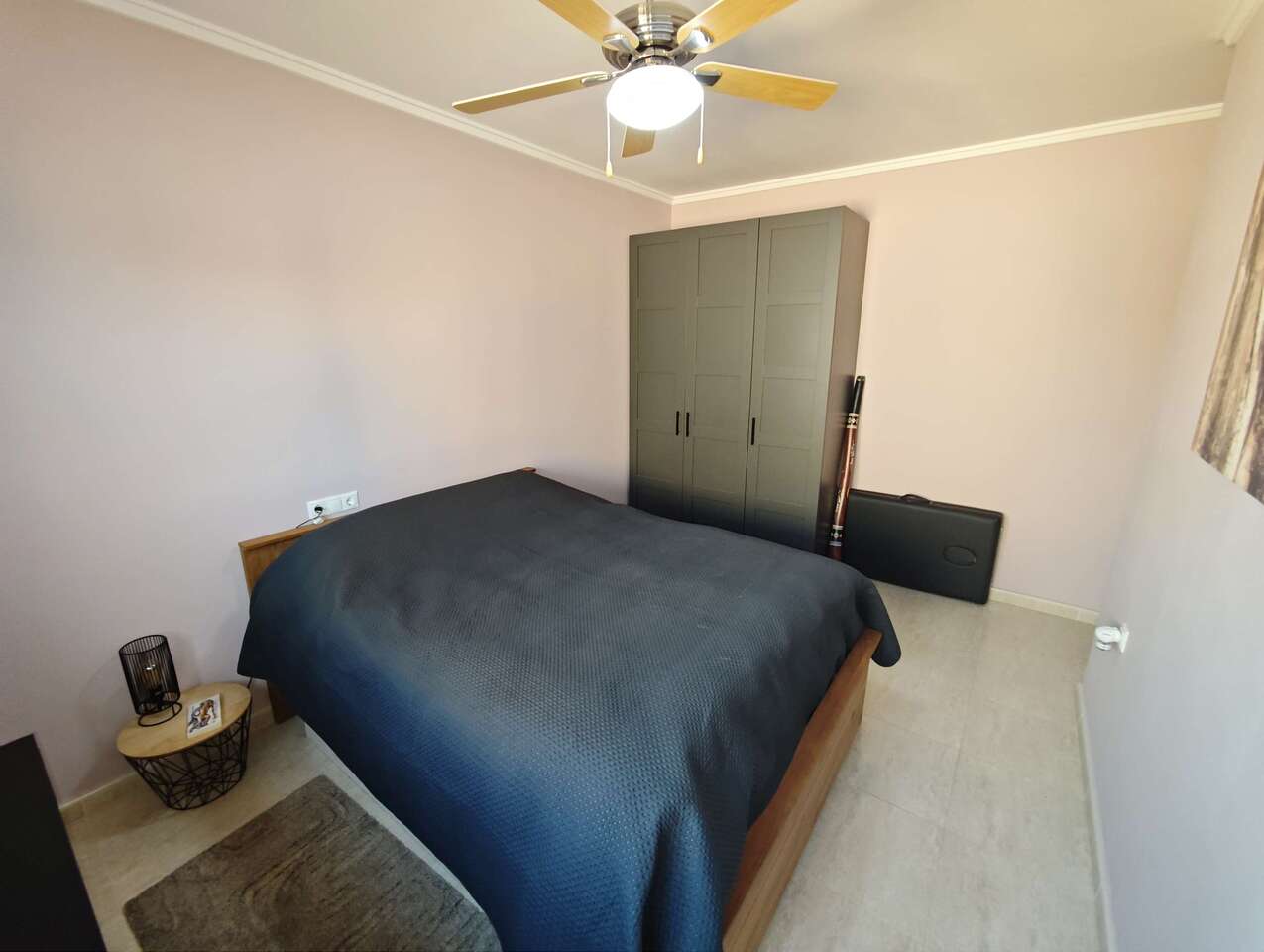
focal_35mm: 14
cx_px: 632
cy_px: 476
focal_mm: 2.16
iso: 640
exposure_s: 1/34.1
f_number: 2.2
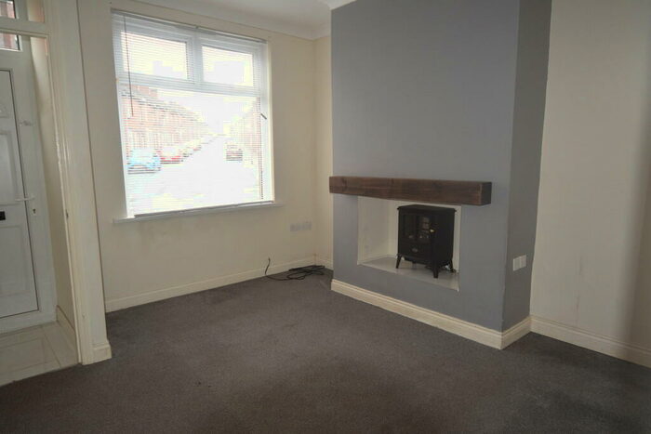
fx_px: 407
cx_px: 326
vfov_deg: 56.2
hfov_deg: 77.3
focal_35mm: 22
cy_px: 217
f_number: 5.6
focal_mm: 15
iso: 640
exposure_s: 1/125
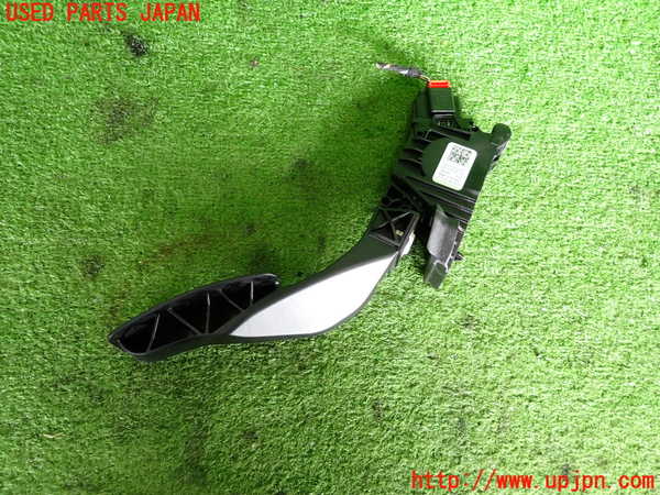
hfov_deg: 69.4
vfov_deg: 54.9
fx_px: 477
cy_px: 248
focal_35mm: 25
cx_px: 330
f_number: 2
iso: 200
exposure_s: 1/40
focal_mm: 4.5
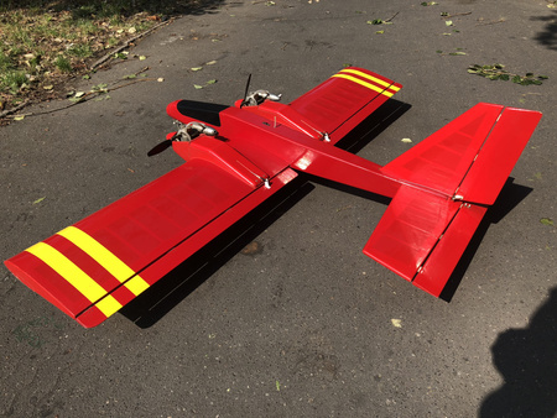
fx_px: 451
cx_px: 278
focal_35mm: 28
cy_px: 209
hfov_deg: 63.4
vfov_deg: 49.8
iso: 20
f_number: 1.8
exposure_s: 1/923
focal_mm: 3.99
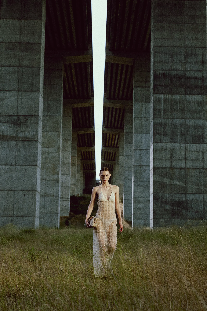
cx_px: 104
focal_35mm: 63
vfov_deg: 31.9
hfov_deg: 21.6
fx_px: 544
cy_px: 156
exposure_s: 1/160
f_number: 5.6
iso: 50
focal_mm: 63
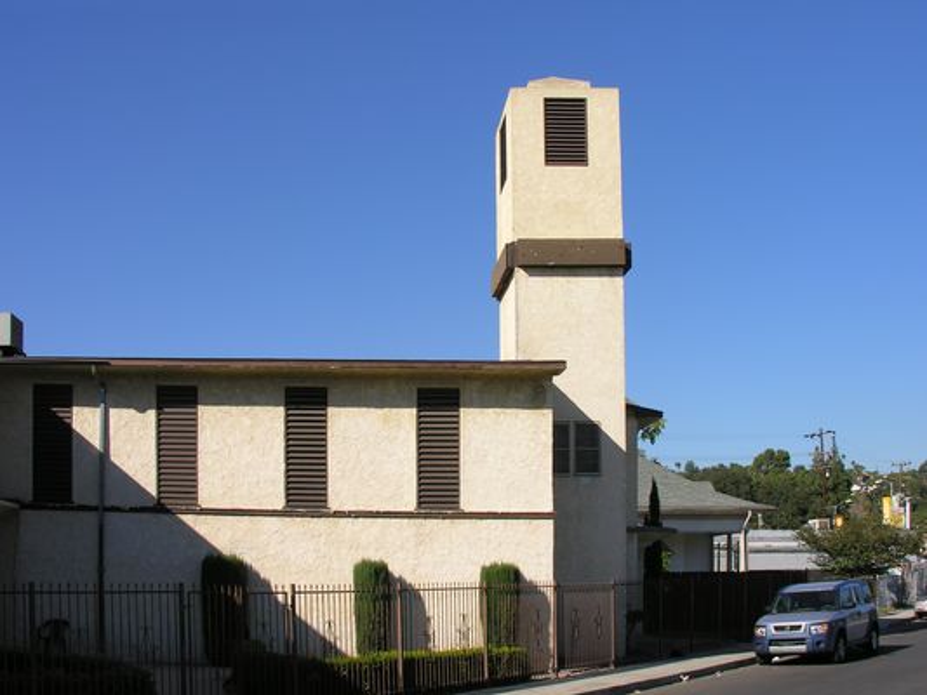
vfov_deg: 40.7
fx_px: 937
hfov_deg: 52.6
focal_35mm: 35
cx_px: 464
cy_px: 348
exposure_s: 1/233
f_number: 6.3
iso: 50
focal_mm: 8.9
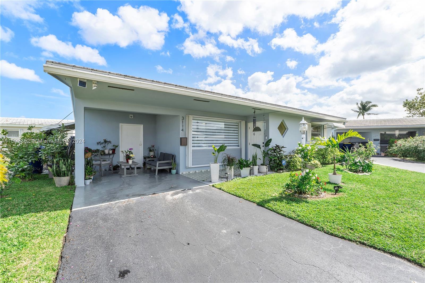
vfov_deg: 77.3
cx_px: 212
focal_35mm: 15
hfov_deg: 100.4
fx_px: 177
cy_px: 142
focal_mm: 10
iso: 100
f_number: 11
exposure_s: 1/100
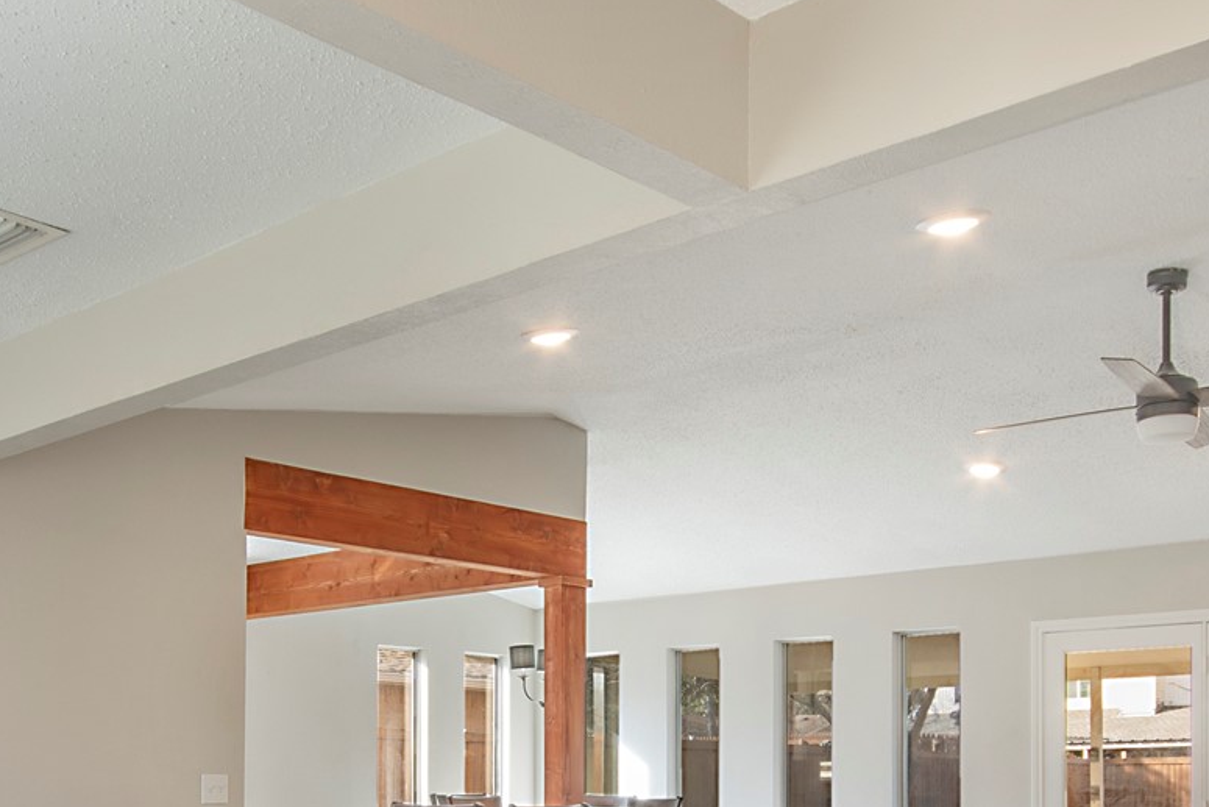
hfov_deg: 46.4
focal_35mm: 42
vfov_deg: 30.1
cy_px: 772
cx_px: 566
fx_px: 1411
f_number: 11
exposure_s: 1/6
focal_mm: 10
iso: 100
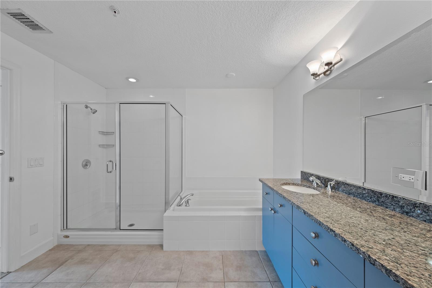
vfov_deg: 90.0
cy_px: 144
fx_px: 144
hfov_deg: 112.6
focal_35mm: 12
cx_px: 216
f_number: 7.1
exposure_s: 1/2
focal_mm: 8
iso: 320
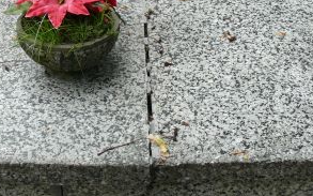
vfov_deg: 15.4
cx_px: 69
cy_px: -50
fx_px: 691
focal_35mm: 81
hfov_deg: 25.2
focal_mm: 7.4
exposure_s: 1/200
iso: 100
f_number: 4.5
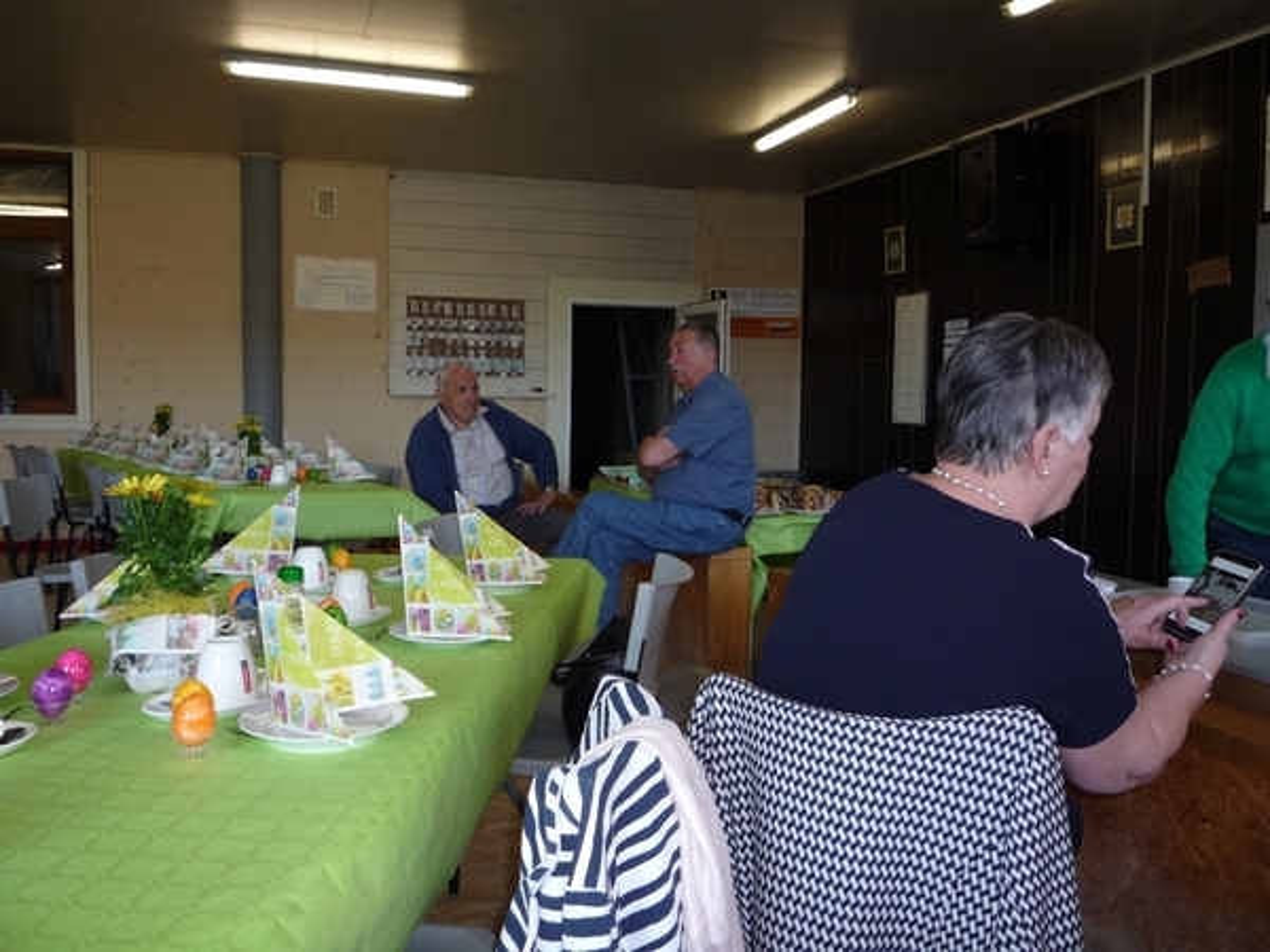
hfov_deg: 60.0
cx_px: 635
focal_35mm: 30
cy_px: 476
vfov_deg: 46.8
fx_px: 1101
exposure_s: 1/30
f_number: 3.3
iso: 100
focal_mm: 5.2
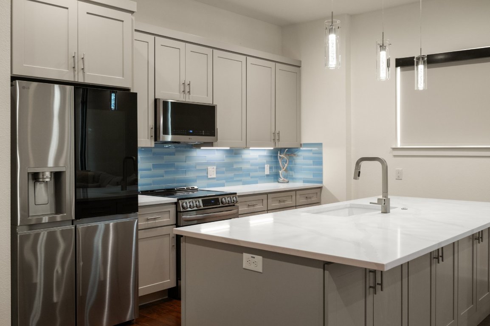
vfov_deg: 37.8
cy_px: 163
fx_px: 476
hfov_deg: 54.5
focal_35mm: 35
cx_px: 245
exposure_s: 1/30
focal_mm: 35
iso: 400
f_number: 13
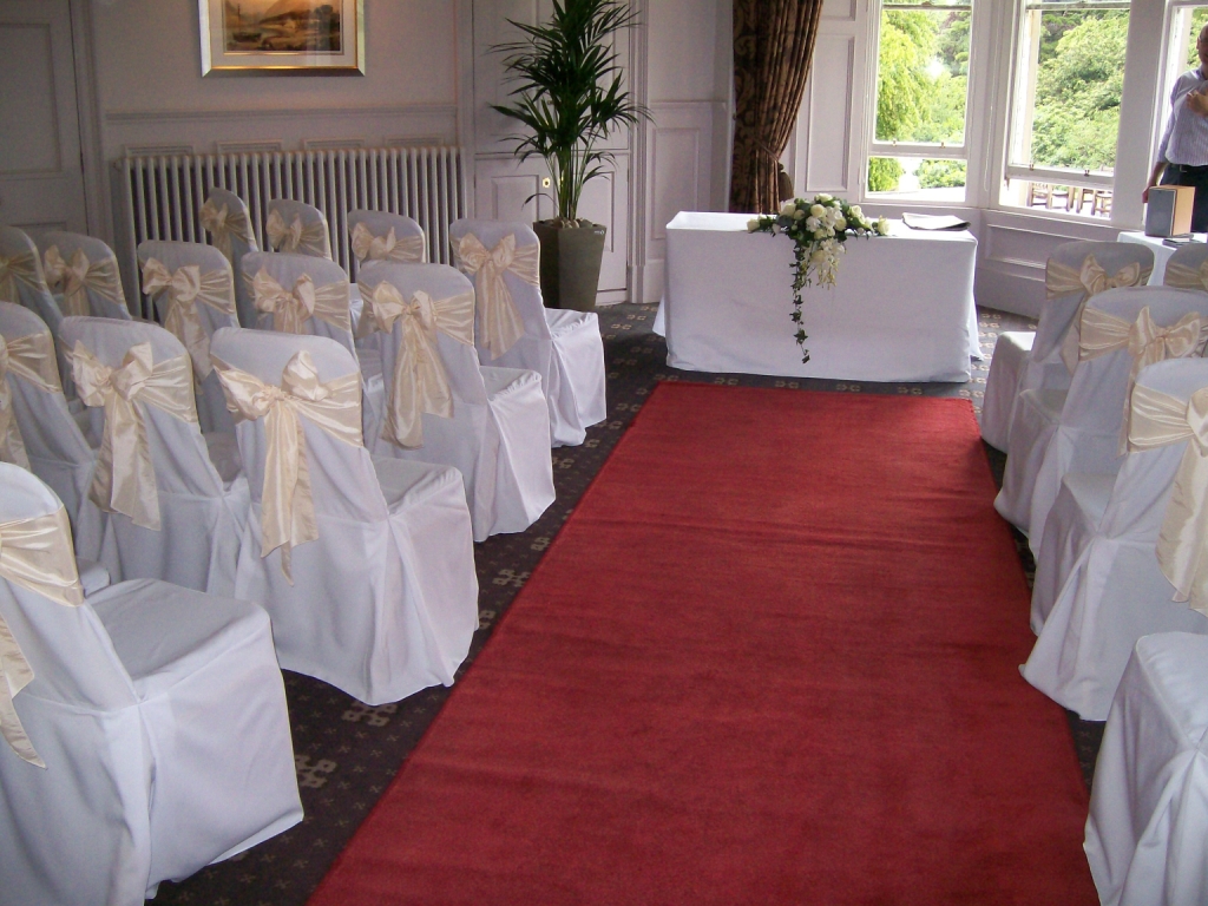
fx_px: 1221
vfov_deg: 40.7
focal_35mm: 35
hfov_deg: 52.6
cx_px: 604
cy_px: 453
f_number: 2.8
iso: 200
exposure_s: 1/64
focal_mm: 5.8
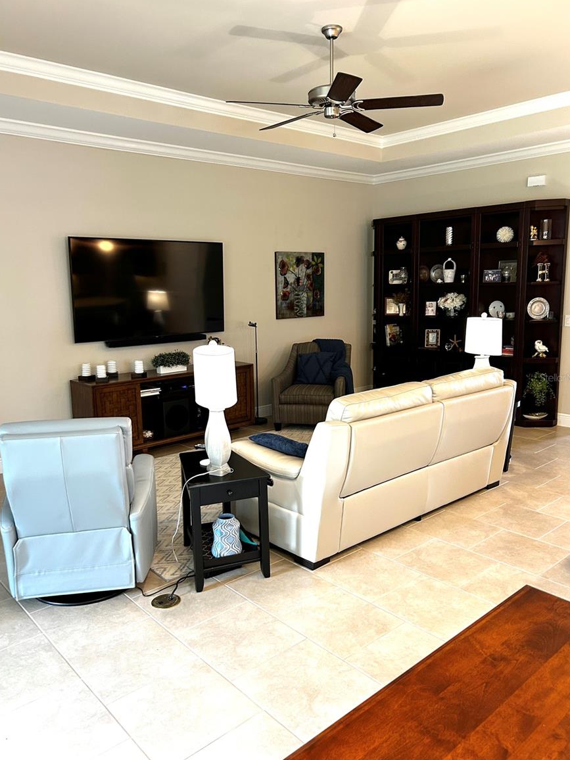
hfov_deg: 51.4
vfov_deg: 65.3
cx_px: 291
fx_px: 593
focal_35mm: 27
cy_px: 377
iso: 160
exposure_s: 1/60
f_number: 1.5
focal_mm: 5.7
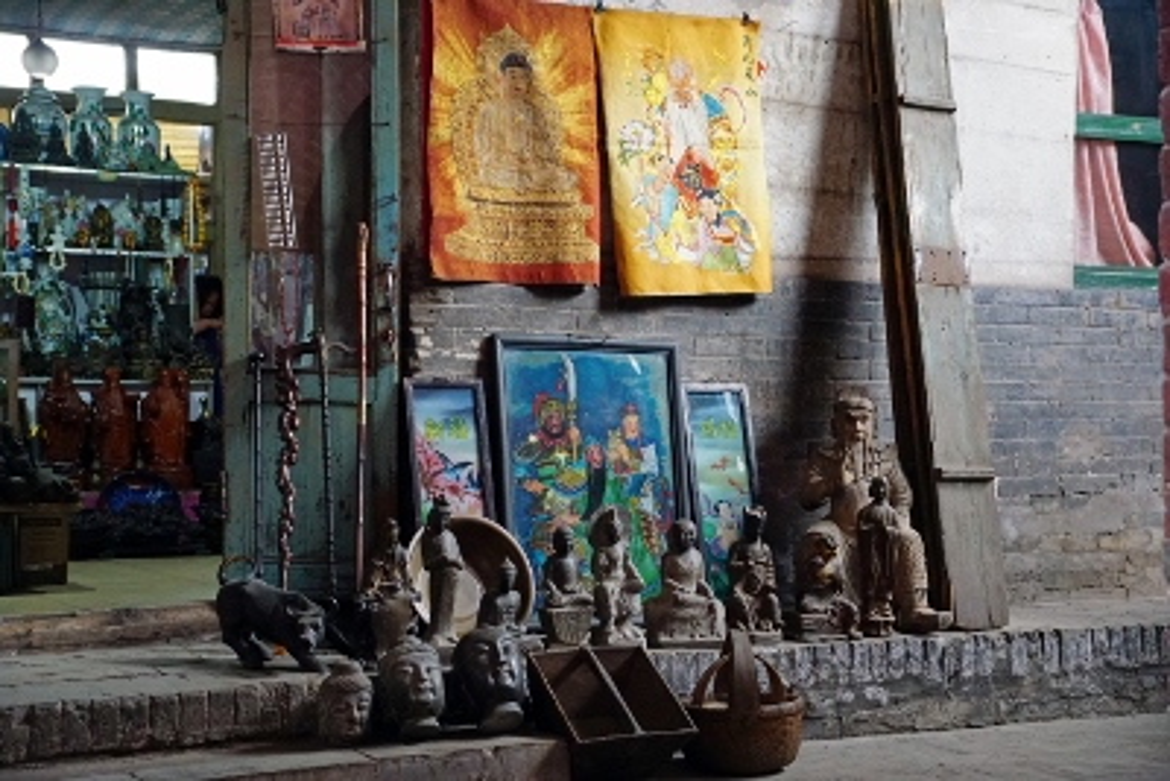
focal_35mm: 52
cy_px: 390
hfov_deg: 37.8
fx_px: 1707
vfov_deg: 25.8
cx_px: 585
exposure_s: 1/60
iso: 1600
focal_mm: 35
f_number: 4.5
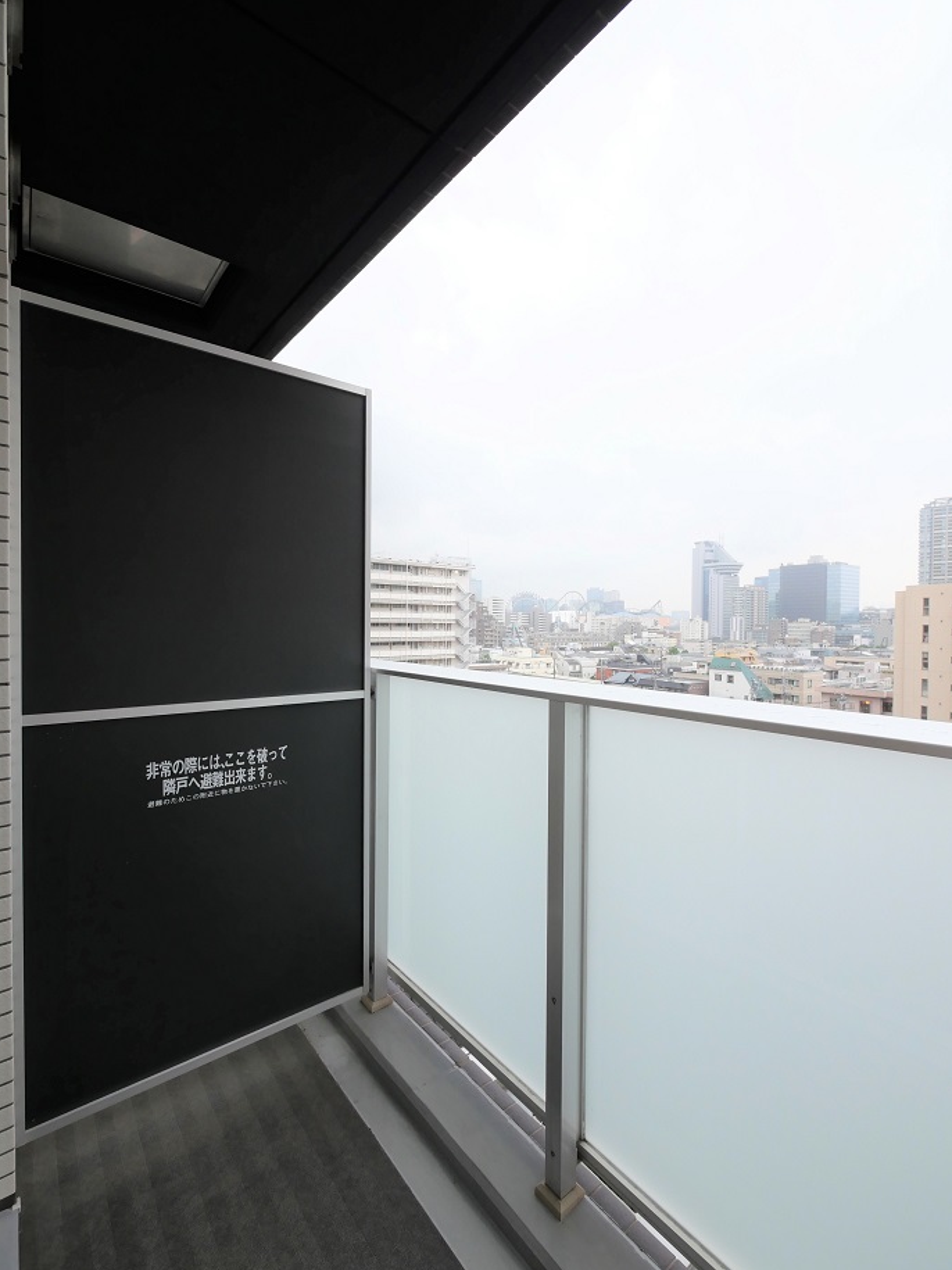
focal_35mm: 15
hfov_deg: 81.7
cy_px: 634
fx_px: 550
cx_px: 503
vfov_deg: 98.2
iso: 640
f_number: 5
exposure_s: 1/160
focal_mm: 7
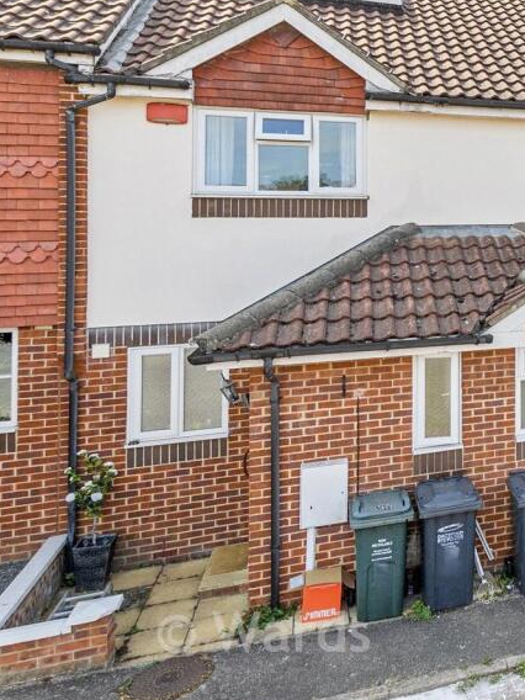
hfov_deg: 42.6
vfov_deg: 67.3
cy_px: 344
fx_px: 526
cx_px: 567
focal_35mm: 26
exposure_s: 1/500
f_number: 7.1
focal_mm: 10
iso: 400
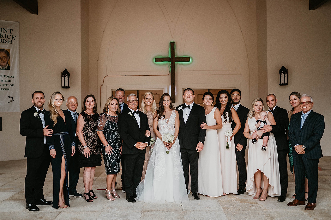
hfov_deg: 54.4
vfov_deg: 37.9
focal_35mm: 35
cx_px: 166
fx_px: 322
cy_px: 110
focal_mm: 35
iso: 400
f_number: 1.4
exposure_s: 1/500
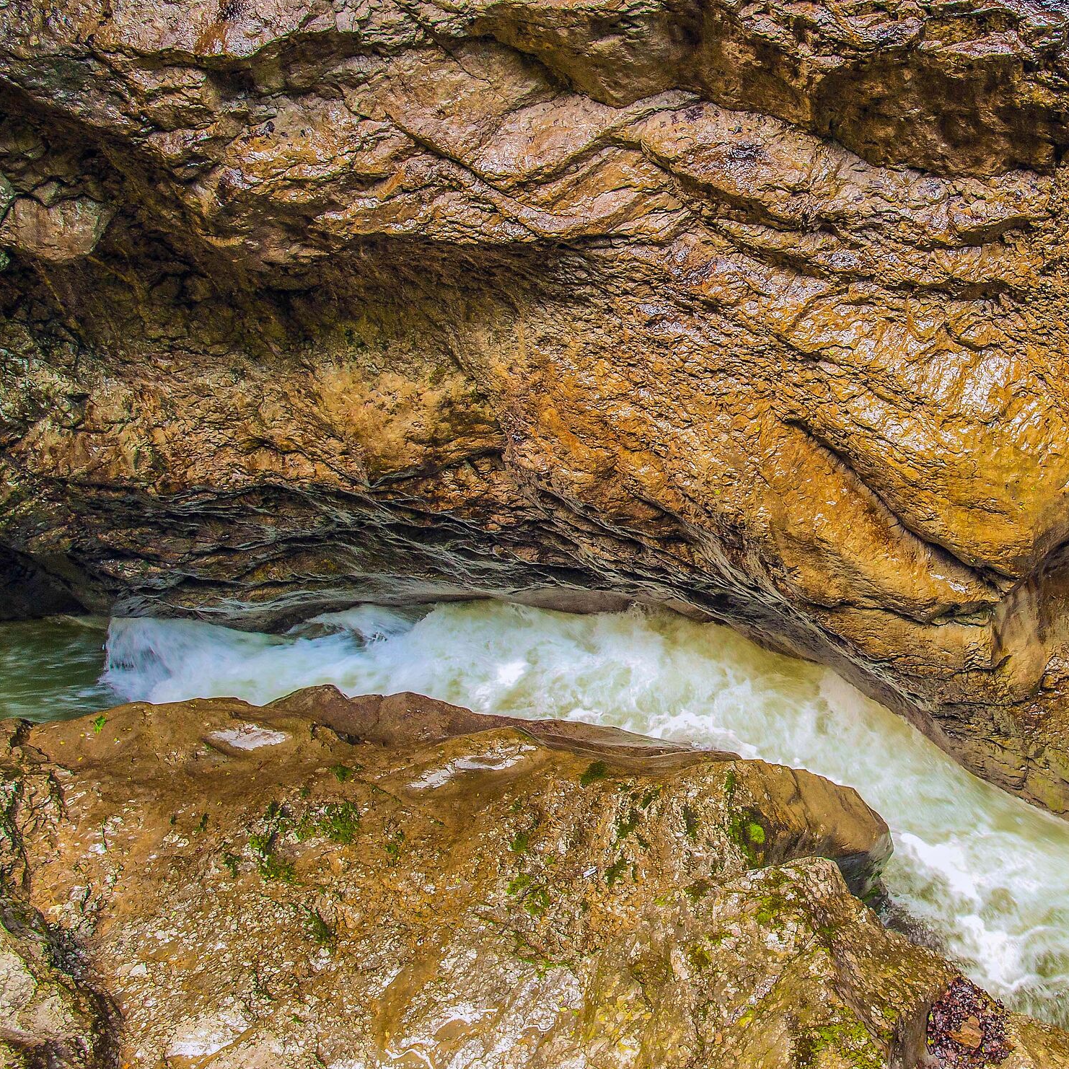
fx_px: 1153
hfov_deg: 48.1
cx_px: 783
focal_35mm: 33
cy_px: 503
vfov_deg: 49.7
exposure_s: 1/30
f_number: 6.3
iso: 640
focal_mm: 24
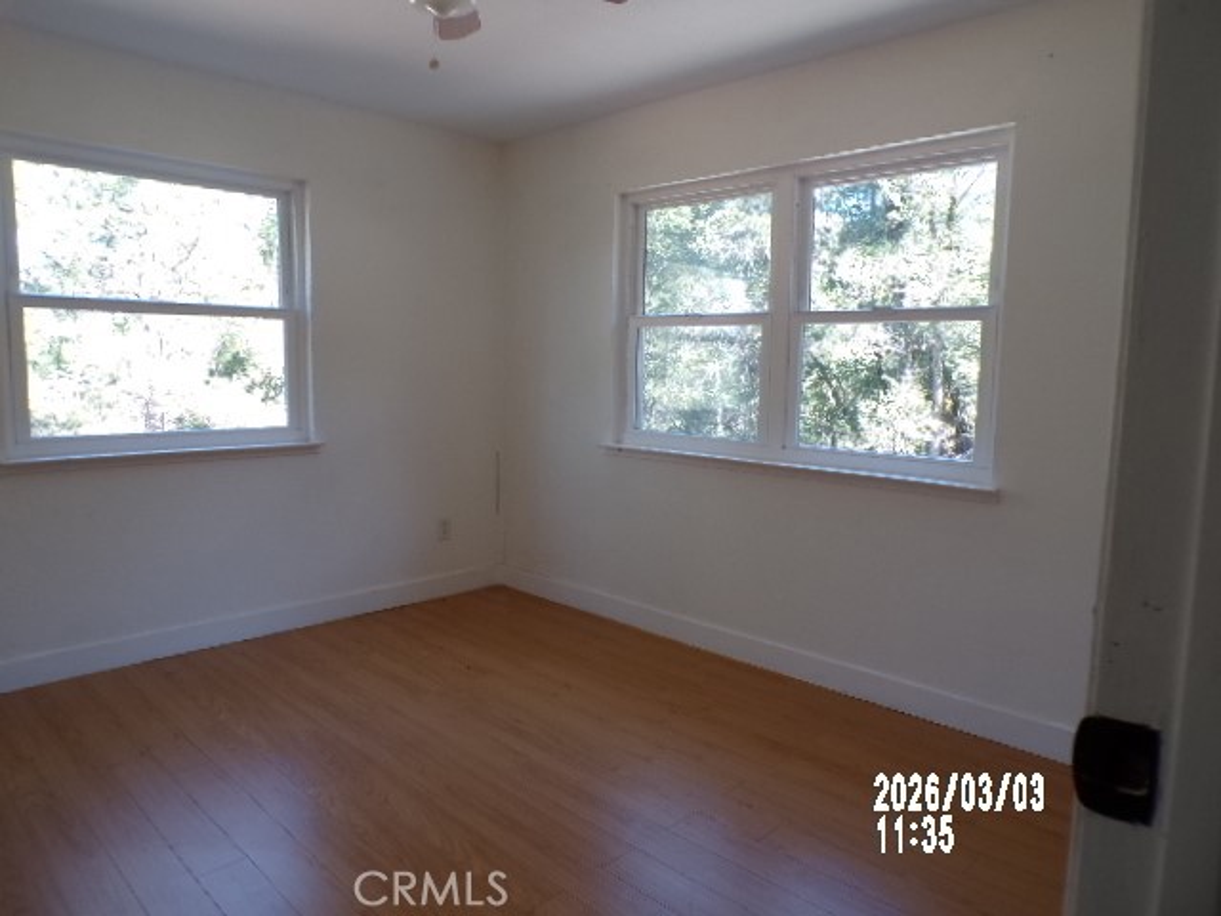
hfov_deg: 71.6
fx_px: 847
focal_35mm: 24
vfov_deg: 56.8
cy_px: 458
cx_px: 610
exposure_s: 1/40
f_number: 3
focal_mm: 4.3
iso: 100
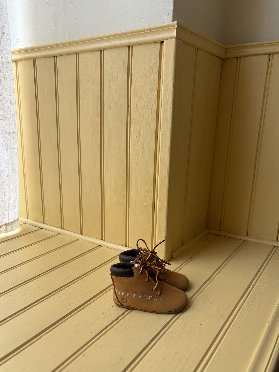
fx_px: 301
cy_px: 198
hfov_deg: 49.7
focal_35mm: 28
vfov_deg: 63.4
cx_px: 142
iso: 125
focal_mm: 5.96
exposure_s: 1/99
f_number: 1.6
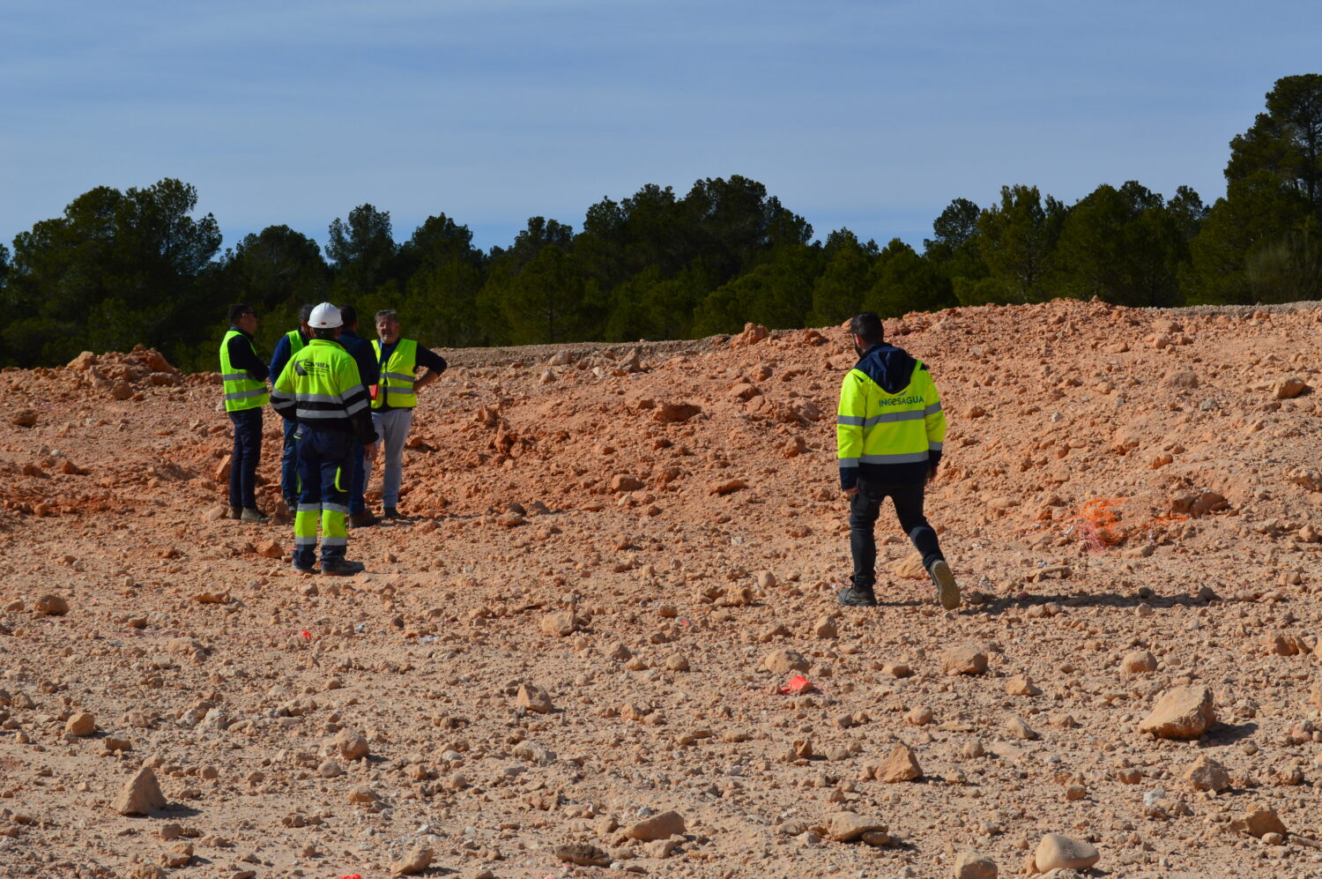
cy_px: 440
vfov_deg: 20.1
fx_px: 2476
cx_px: 661
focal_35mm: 68
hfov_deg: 29.9
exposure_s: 1/500
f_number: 11
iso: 180
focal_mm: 45
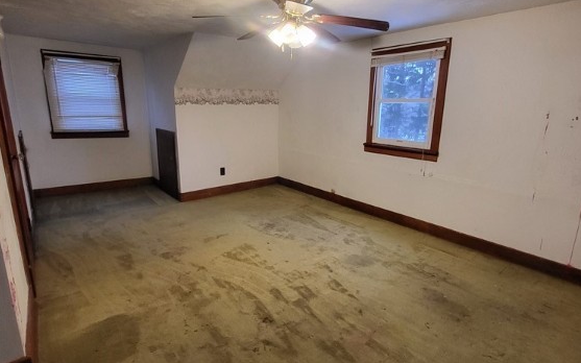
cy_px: 180
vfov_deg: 62.2
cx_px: 299
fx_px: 301
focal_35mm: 19
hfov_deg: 88.0
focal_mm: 1.74
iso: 320
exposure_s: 1/30
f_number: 2.2
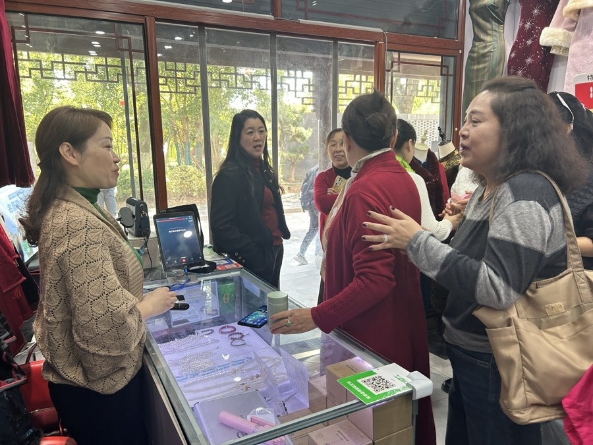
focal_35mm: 26
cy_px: 222
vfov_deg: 53.1
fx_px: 445
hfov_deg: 67.3
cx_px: 296
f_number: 1.5
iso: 80
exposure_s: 1/100
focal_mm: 5.7
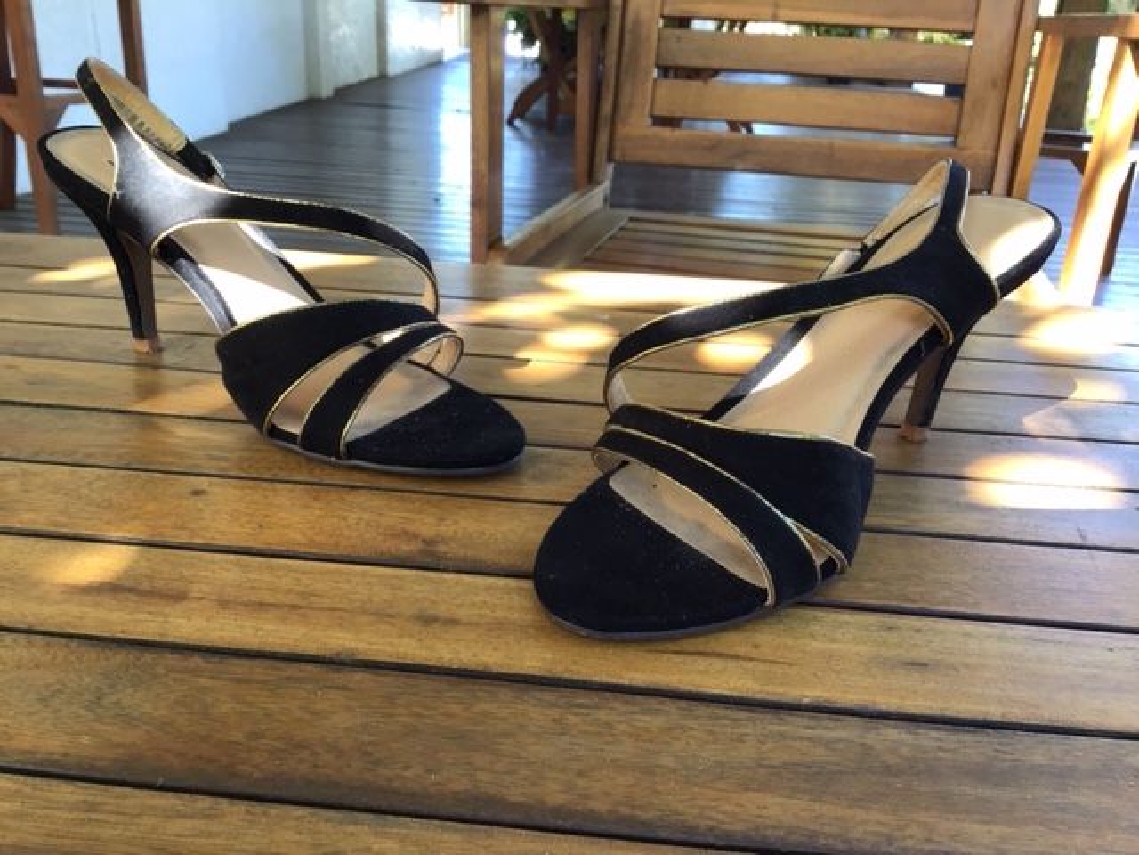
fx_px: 1020
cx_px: 570
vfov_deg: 45.4
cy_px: 428
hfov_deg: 58.4
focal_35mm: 31
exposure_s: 1/33
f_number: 2.4
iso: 40
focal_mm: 3.3
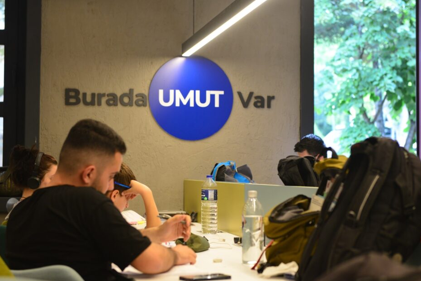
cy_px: 140
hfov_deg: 26.3
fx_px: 901
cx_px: 210
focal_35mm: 77
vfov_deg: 17.7
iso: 1250
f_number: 3.5
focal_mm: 70
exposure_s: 1/125
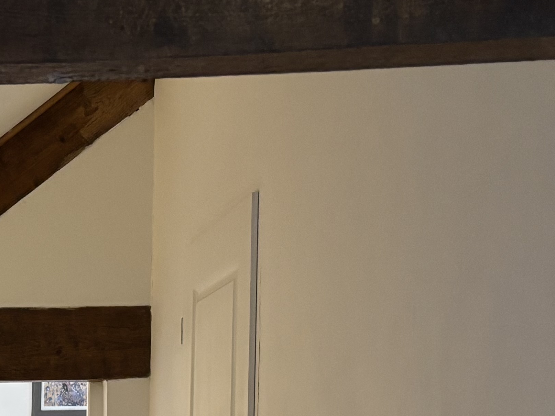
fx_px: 1475
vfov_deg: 15.0
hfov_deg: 19.4
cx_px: -202
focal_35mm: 92
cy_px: 609
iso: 400
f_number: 1.6
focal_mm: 5.96
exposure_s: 1/33
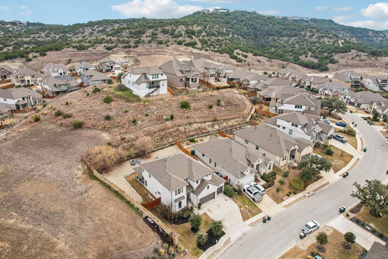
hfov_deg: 78.6
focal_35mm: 22
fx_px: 237
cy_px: 130
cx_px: 194
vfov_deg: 57.2
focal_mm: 8.4
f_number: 2.8
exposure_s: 1/1600
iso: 160
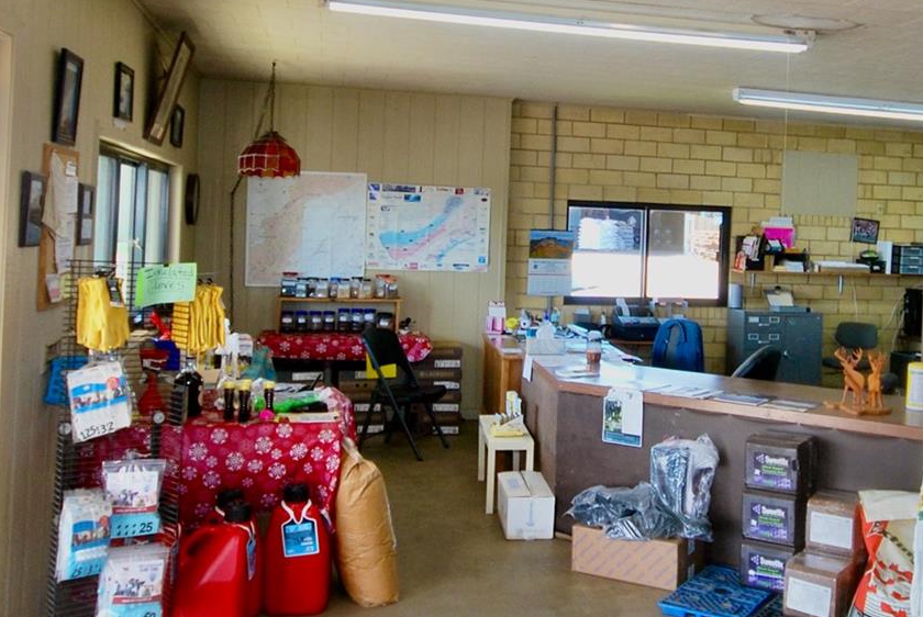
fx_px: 1032
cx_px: 592
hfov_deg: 47.6
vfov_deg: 33.1
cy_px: 217
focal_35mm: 40
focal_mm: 11
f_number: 4.2
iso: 200
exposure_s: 1/60
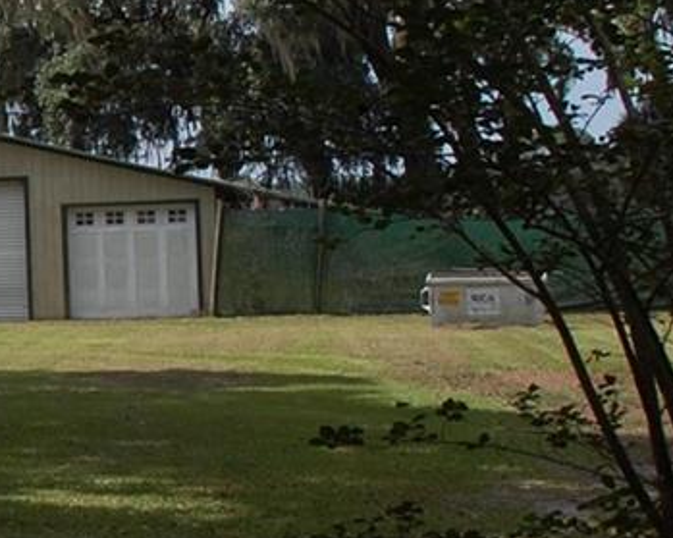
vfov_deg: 11.9
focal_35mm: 129
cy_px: 122
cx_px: -548
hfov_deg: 13.4
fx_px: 2569
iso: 200
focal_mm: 20
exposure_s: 1/400
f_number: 10
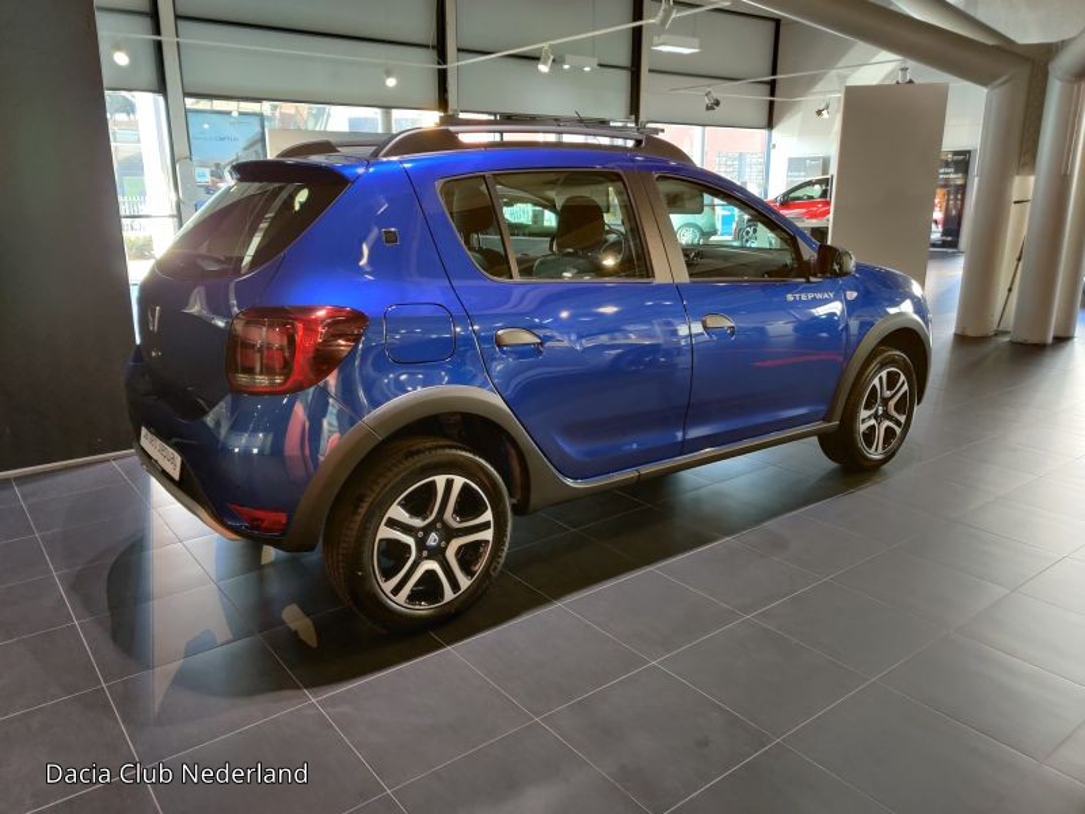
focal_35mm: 27
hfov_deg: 65.3
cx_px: 542
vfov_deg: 51.4
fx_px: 846
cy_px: 407
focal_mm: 4.75
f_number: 1.65
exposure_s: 1/33
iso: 640
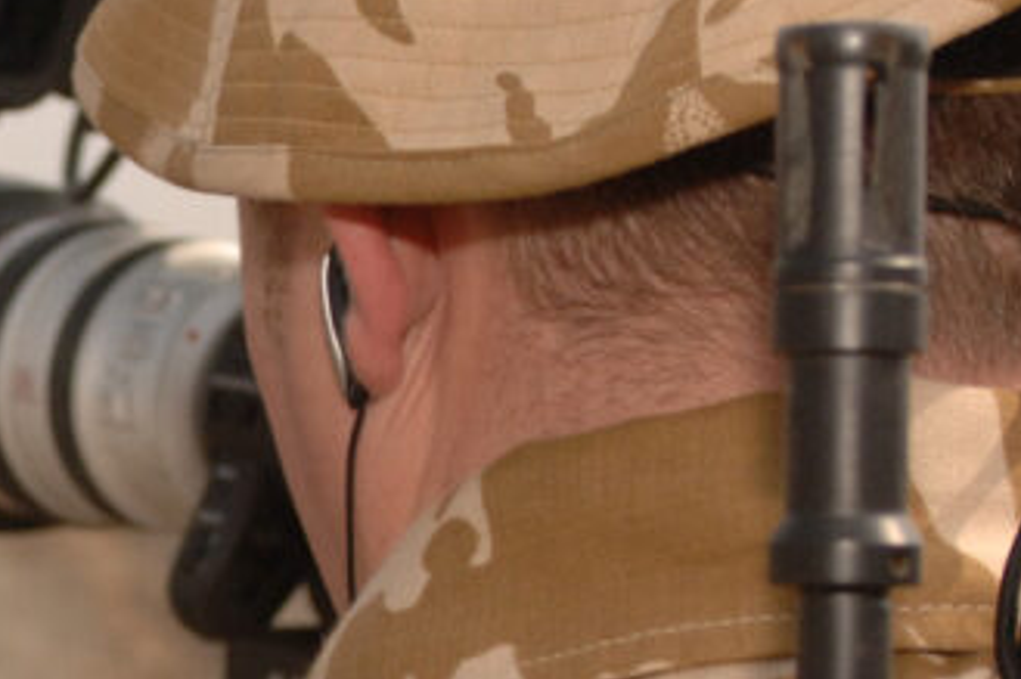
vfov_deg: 8.9
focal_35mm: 153
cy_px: 601
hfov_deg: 13.0
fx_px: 4337
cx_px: -289
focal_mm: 28
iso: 500
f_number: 4
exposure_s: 1/5000
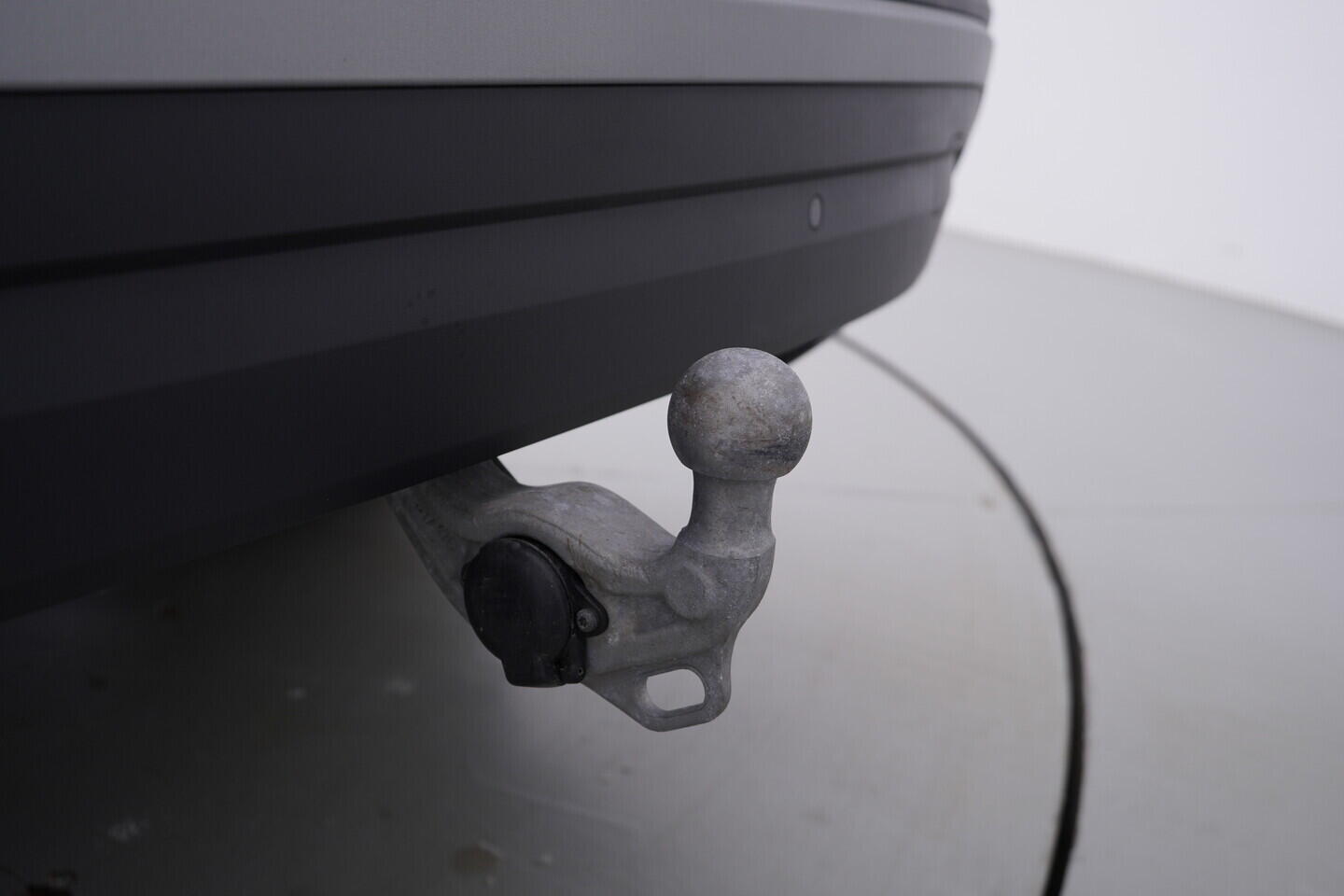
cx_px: 672
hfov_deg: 53.1
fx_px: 1344
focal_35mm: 36
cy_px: 448
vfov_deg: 36.9
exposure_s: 1/60
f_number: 4
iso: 125
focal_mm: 24
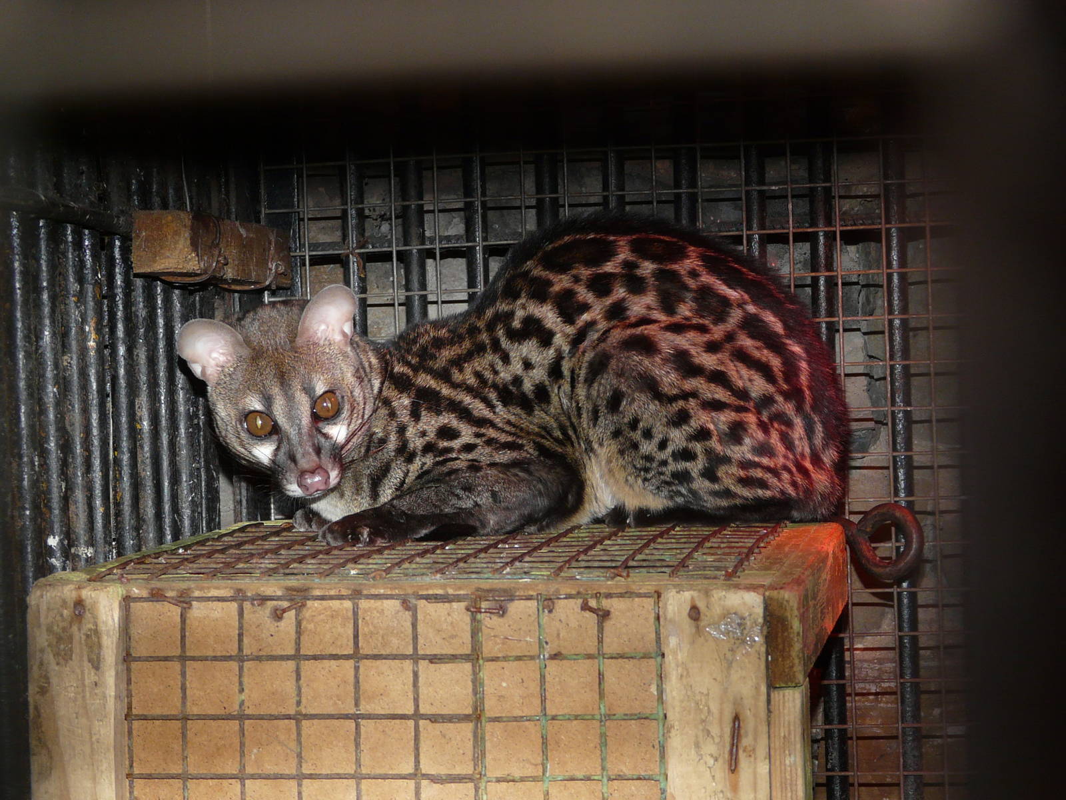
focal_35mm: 93
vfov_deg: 15.9
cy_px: 400
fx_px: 2864
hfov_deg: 21.1
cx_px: 533
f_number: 3.2
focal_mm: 12
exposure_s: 1/80
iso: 100
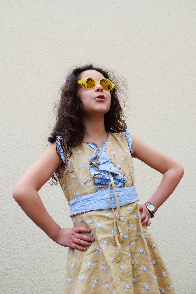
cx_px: 98
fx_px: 343
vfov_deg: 46.4
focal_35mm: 42
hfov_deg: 31.9
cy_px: 147
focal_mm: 28
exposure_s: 1/250
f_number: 8
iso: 220
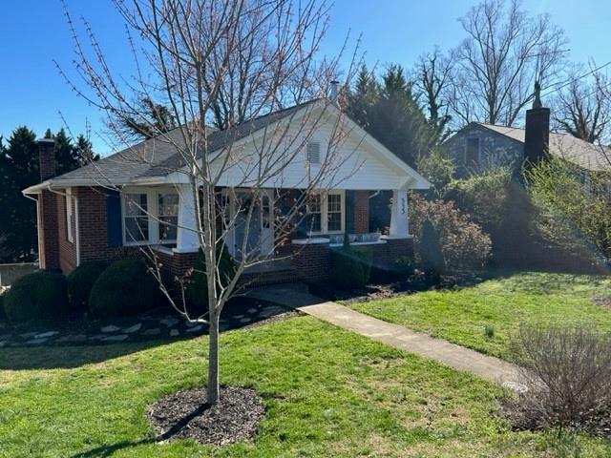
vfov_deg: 53.1
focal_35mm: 26
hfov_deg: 67.3
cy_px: 229
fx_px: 459
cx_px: 306
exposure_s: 1/2165
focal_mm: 5.7
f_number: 1.5
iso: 50
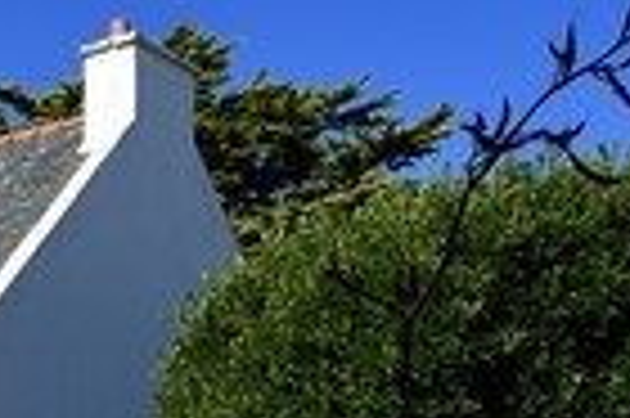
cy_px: 553
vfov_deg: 14.1
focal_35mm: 93
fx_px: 1626
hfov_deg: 20.8
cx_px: -81
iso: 200
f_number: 11
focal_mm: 31
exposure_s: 1/320
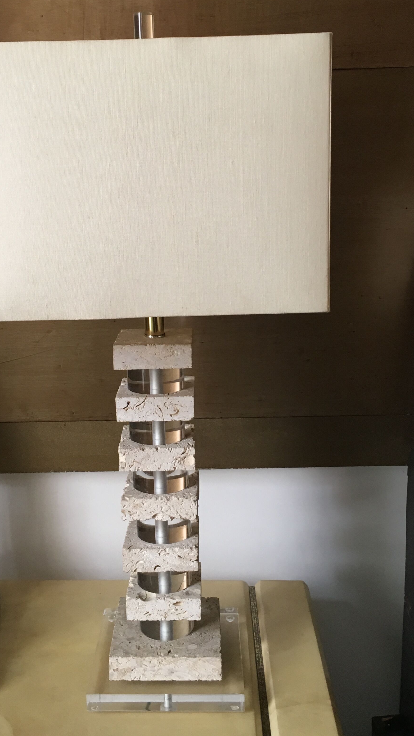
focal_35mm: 41
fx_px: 800
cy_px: 312
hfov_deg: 29.0
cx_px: 178
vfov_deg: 49.2
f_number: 2.2
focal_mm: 4.15
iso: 100
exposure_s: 1/33
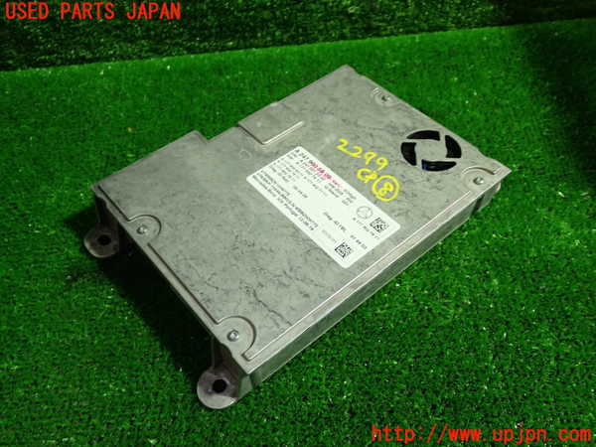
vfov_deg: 44.2
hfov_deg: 56.8
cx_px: 298
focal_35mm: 32
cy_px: 224
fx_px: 551
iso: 250
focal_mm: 5.79
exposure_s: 1/30
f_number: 2.4
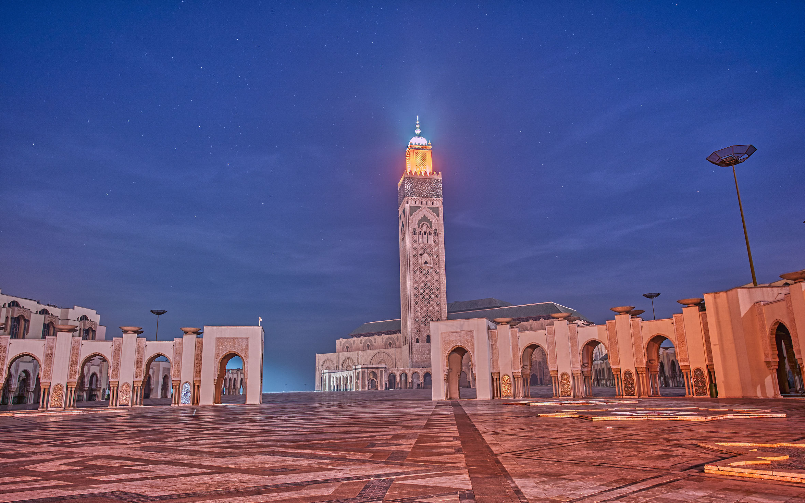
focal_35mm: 25
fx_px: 548
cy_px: 272
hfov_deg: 72.6
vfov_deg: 49.2
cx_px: 405
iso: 100
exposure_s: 30
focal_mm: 24
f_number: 4
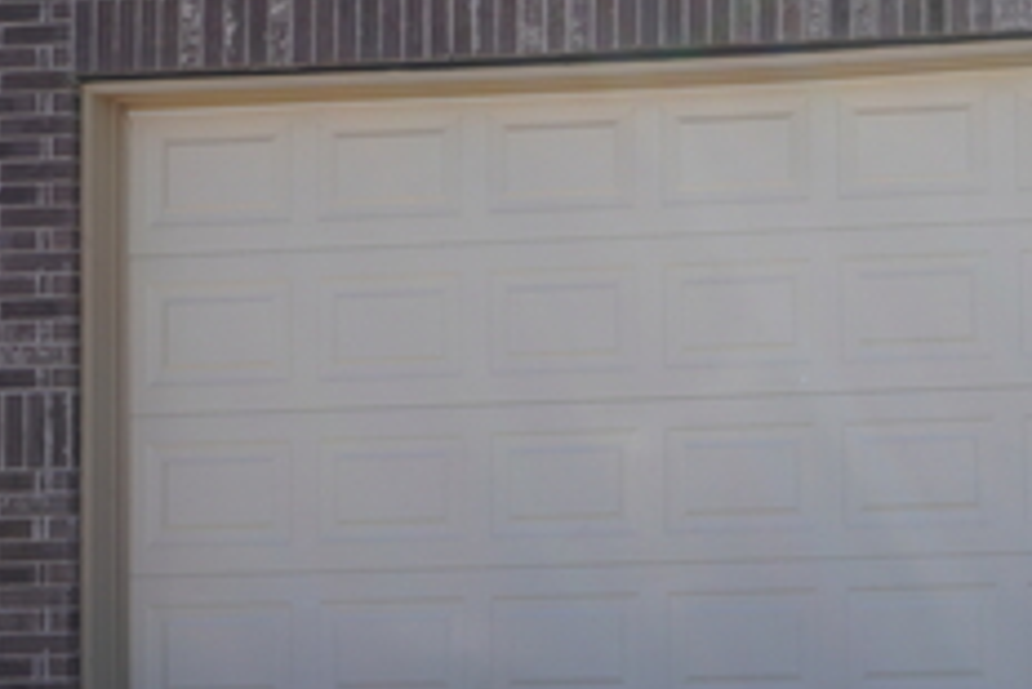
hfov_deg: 20.9
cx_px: 1228
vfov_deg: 15.0
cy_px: 349
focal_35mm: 91
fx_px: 2610
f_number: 9
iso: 100
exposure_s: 1/160
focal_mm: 22
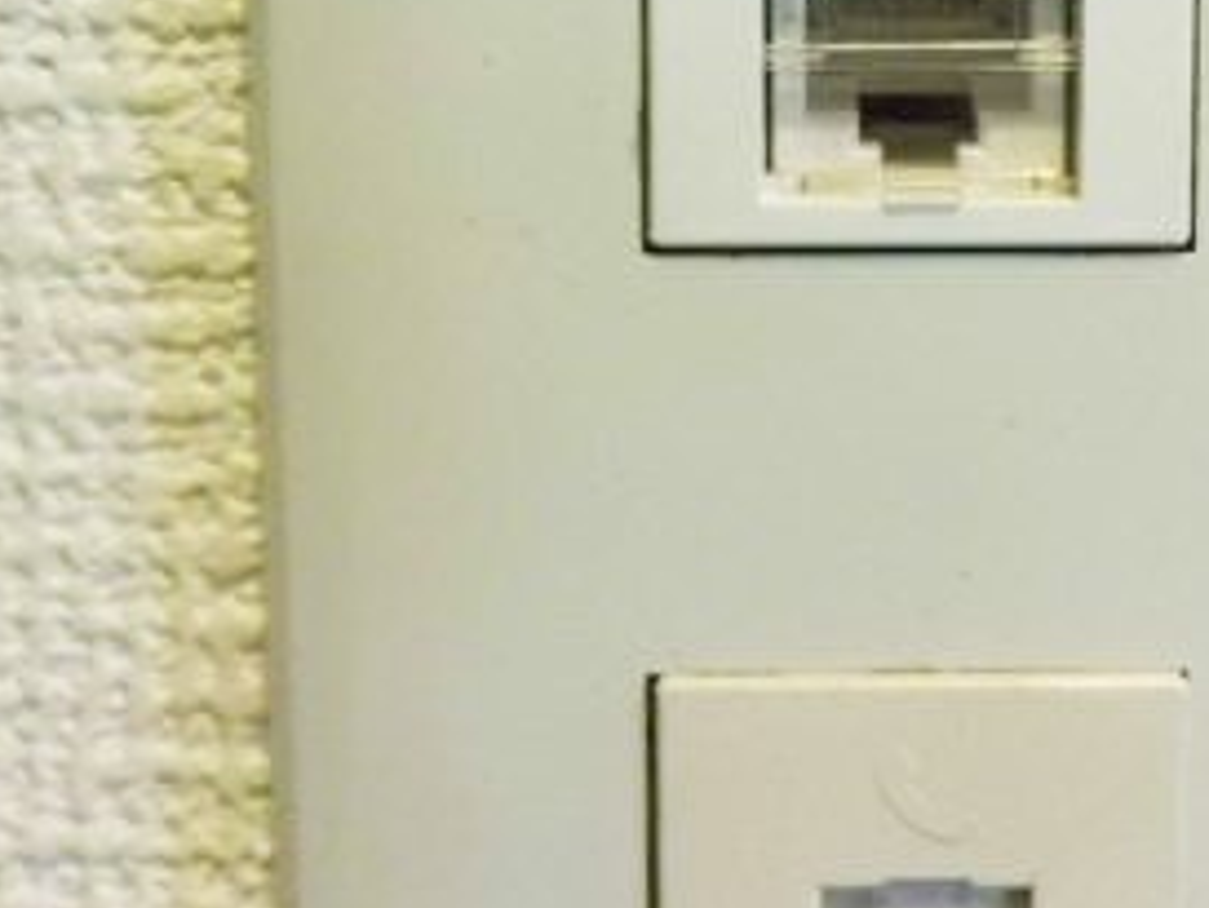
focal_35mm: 61
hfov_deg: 31.1
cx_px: 908
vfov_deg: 23.1
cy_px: 4
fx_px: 2131
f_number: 2.8
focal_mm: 4.7
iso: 400
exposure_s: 1/60
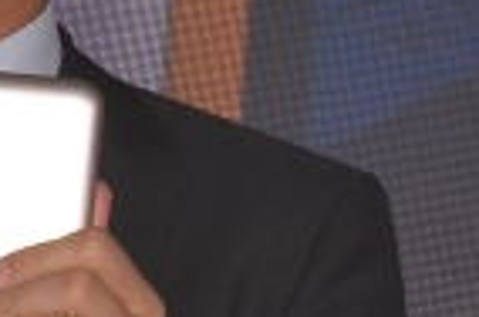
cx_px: -192
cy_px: 263
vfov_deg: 4.2
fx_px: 4315
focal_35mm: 325
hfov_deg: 6.3
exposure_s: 1/125
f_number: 8
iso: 400
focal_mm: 30
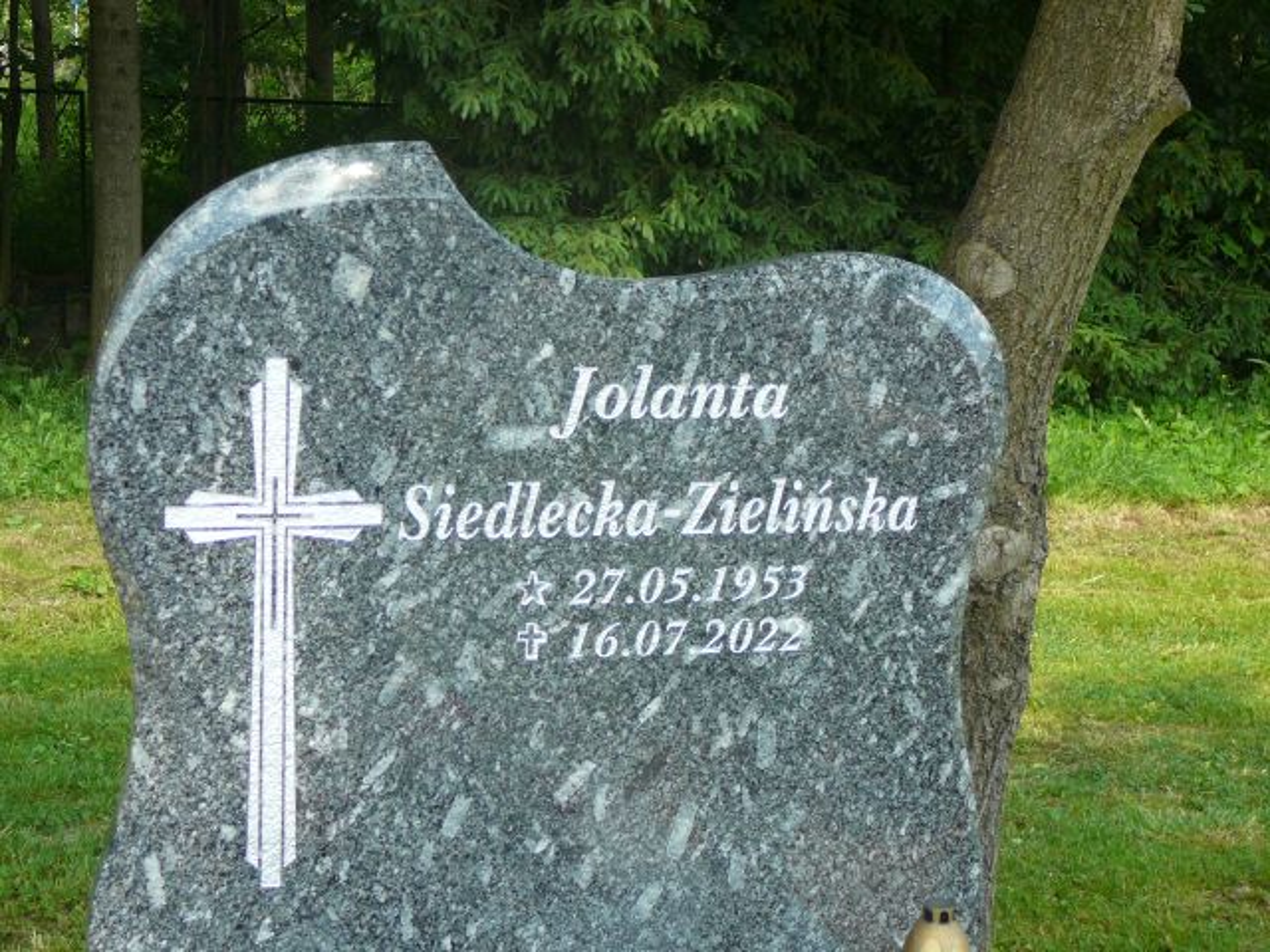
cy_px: 476
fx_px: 2238
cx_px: 635
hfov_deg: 31.7
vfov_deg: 24.0
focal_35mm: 61
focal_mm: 9.1
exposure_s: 1/160
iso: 80
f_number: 3.6
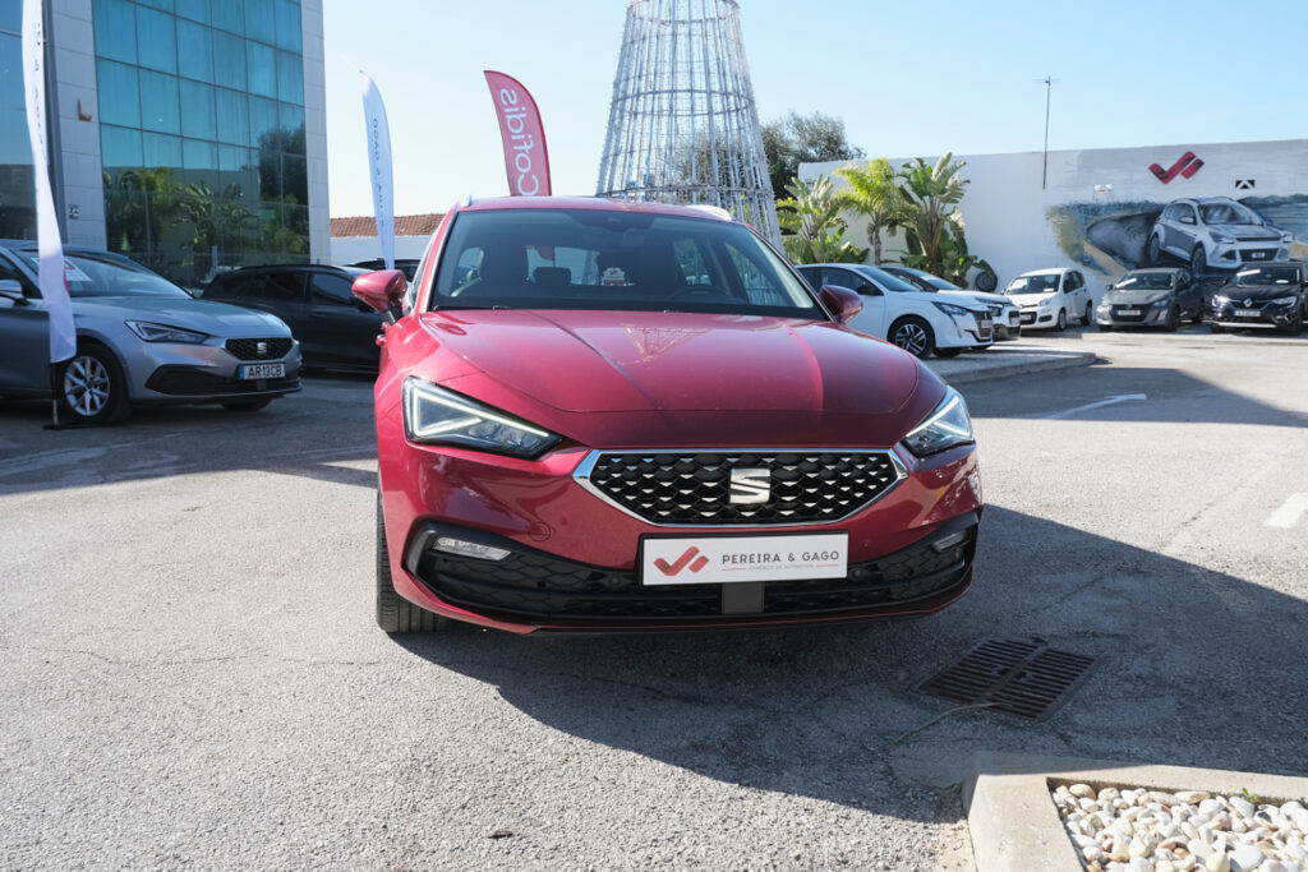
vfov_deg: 43.6
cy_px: 436
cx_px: 654
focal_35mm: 30
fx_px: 1090
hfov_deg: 61.9
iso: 160
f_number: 9
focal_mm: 20.3
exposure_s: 1/125
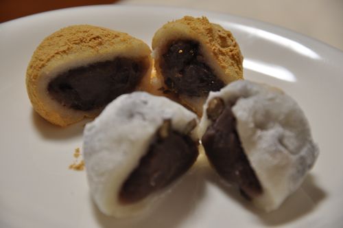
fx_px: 1285
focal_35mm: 135
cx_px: 172
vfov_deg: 10.1
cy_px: 114
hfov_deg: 15.2
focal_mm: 90
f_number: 5.6
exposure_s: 1/13
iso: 400
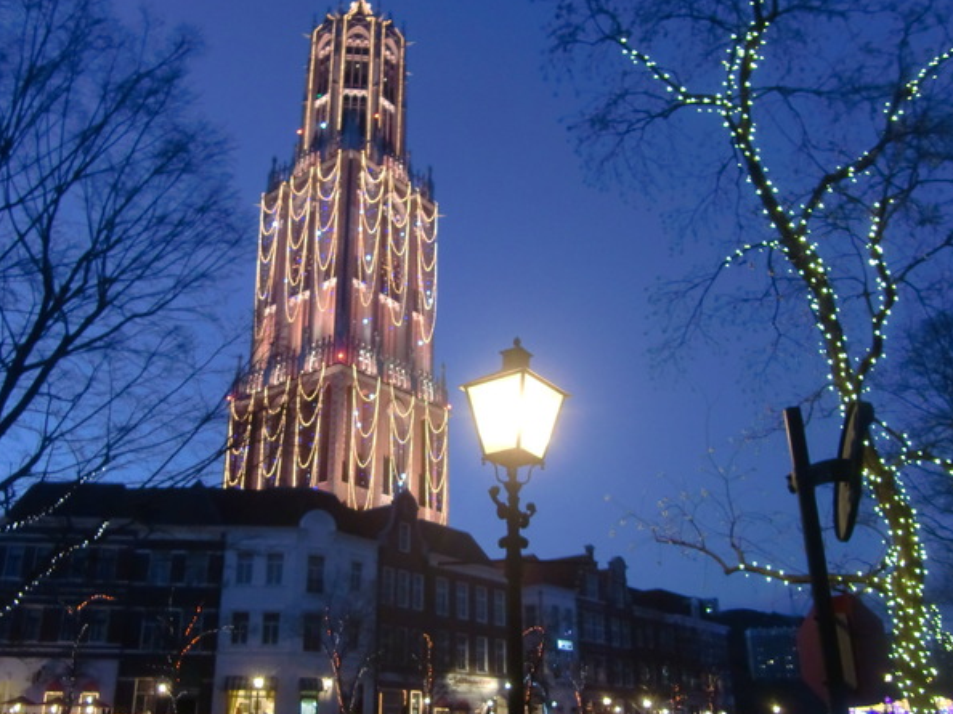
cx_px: 459
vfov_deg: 42.9
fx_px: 908
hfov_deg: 55.4
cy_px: 392
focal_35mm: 33
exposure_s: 1/20
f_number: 2.6
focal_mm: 4.9
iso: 400
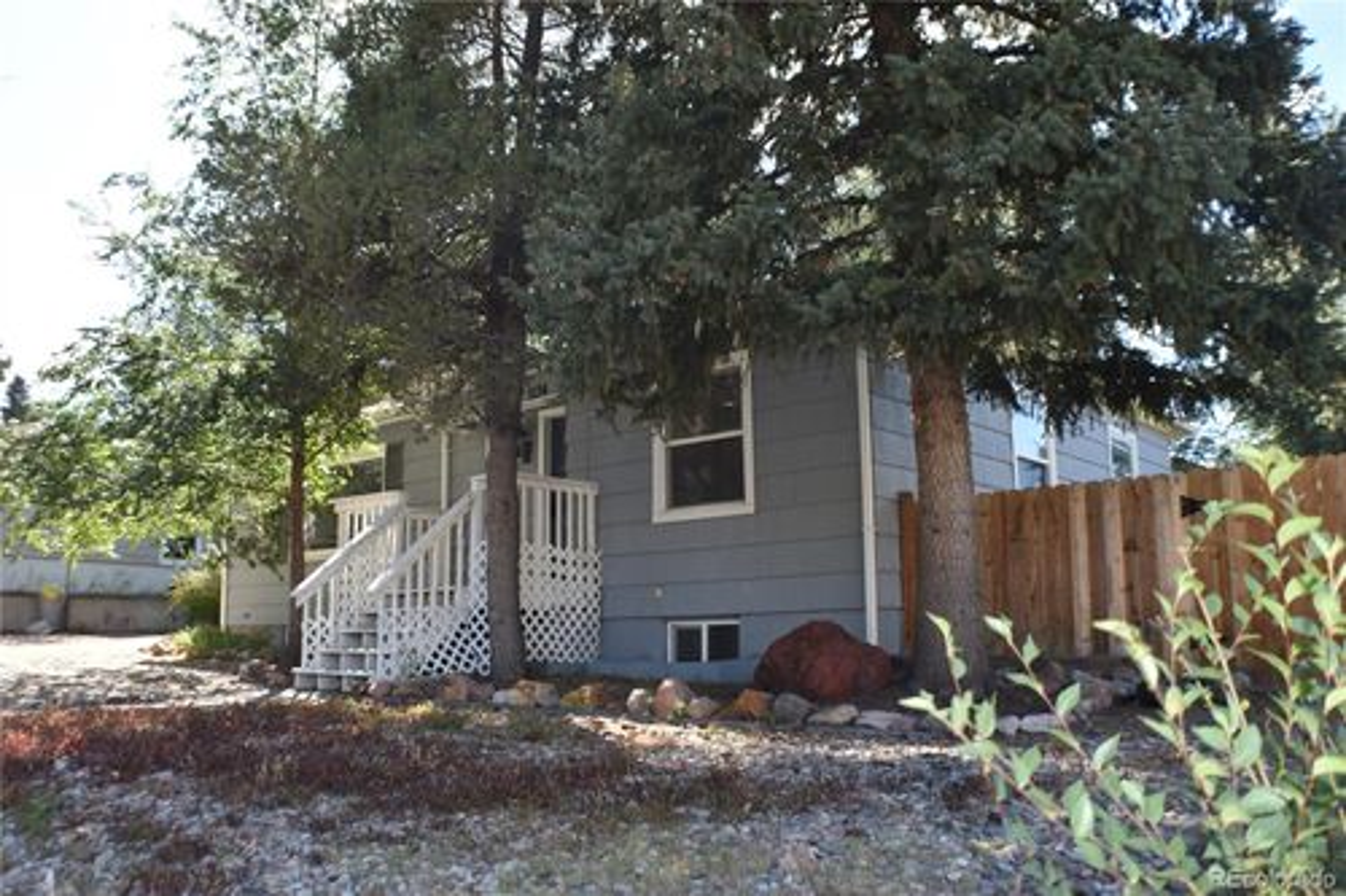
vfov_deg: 33.0
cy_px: 448
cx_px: 673
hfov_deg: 47.9
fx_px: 1514
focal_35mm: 40
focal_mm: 27
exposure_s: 1/125
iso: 100
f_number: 5.6
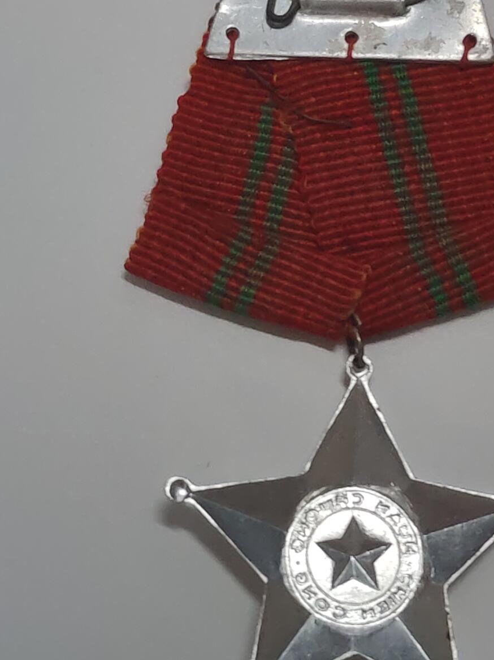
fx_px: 1999
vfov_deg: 18.7
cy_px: 255
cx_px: 296
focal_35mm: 105
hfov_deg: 14.1
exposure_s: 1/50
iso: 500
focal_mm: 5.52
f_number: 1.95
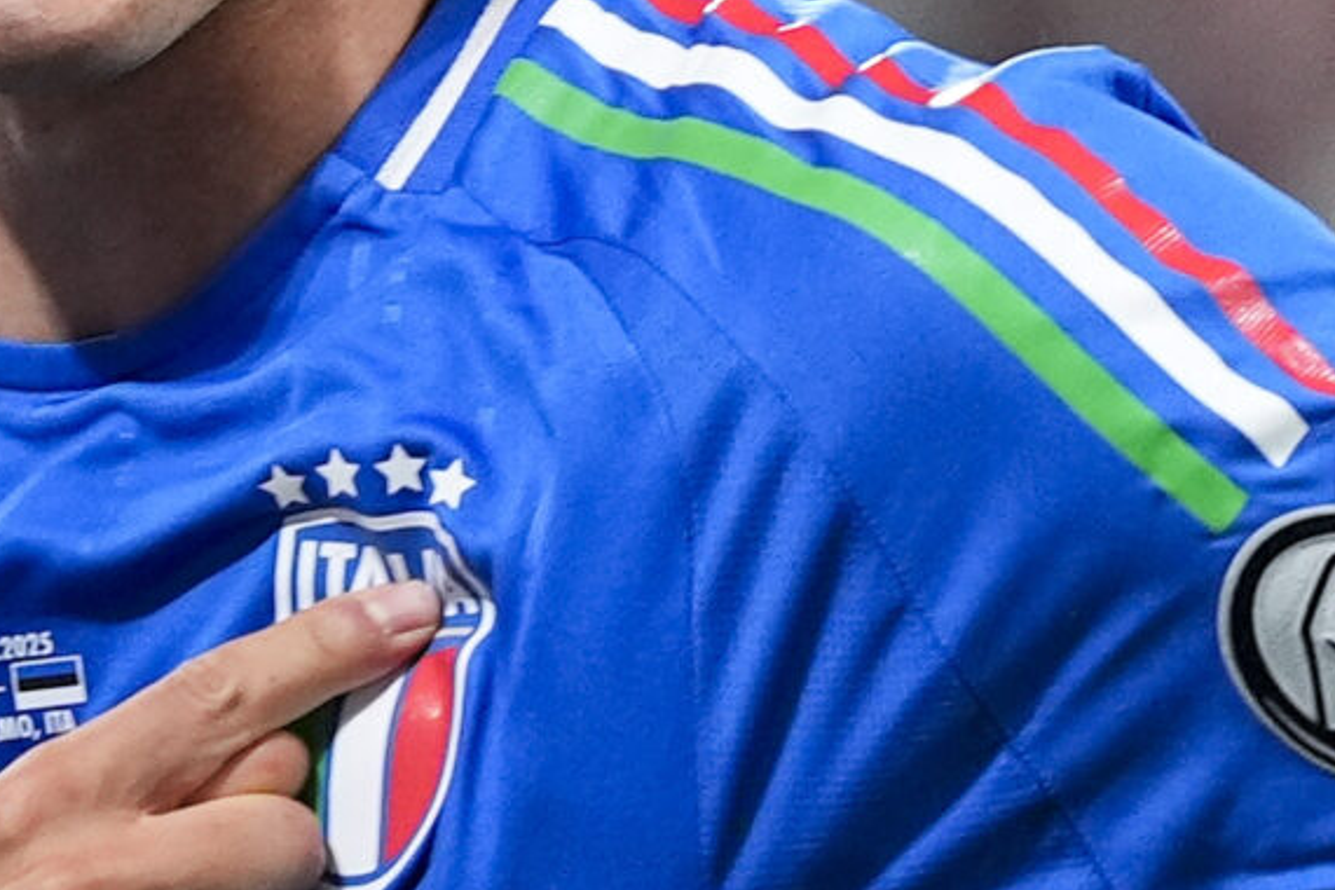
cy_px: 324
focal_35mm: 898
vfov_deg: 1.5
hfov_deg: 2.3
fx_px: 33298
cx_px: 248
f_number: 2.8
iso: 1600
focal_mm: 200
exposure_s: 1/1250
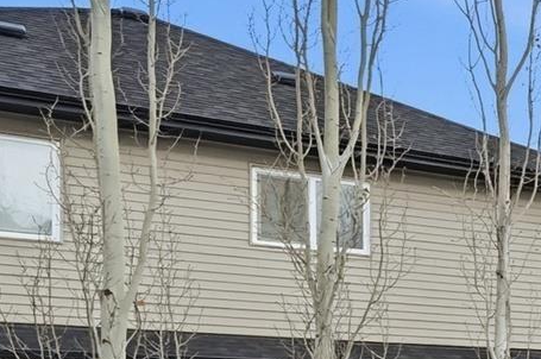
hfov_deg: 14.2
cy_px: 451
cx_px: 1371
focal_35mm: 77
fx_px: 1155
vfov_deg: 16.8
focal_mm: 14
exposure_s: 1/800
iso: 100
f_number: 8
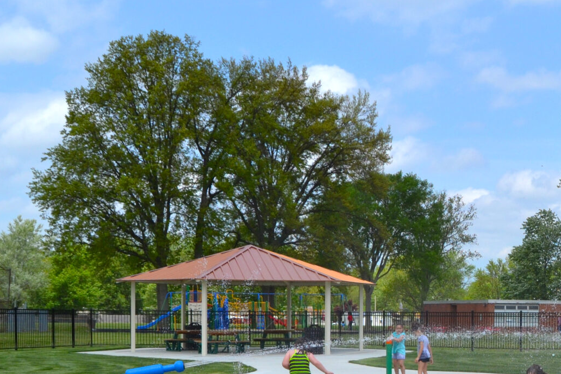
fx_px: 1044
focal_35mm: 67
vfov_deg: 19.8
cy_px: 362
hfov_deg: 28.3
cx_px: 558
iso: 400
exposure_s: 1/2000
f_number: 7.1
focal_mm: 18
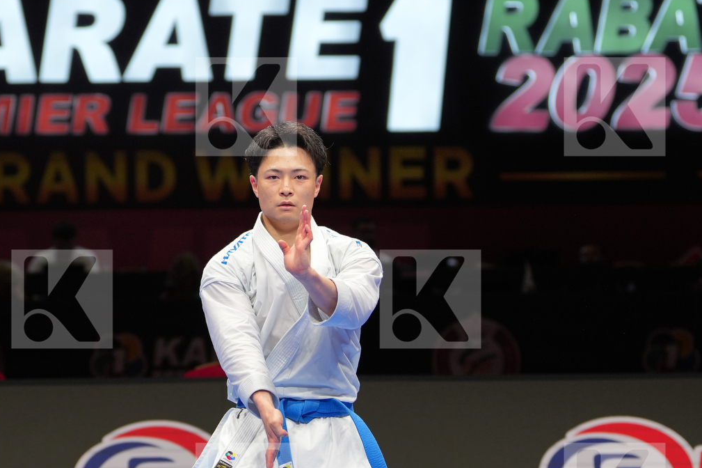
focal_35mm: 211
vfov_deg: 6.5
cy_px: 299
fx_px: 4113
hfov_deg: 9.7
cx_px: 246
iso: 400
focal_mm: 89
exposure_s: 1/500
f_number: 2.8
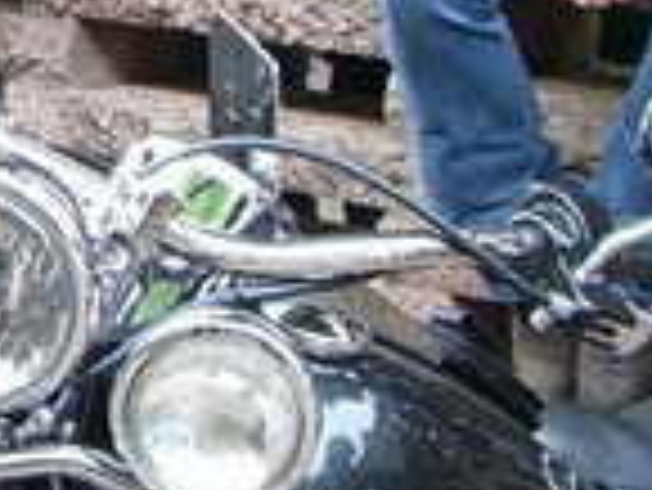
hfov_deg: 9.3
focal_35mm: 209
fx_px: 3940
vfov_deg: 7.1
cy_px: 144
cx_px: -207
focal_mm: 6.2
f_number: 2.7
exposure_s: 1/100
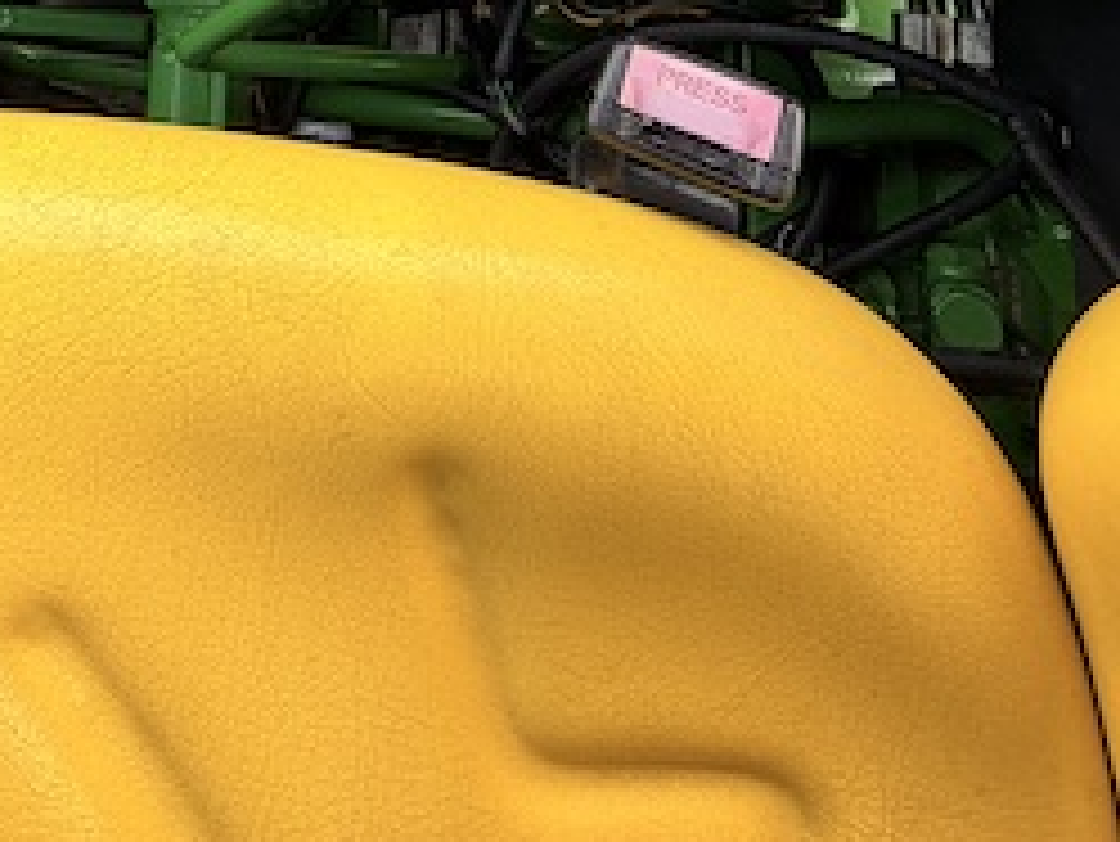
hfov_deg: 39.6
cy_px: -504
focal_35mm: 45
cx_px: 157
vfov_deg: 23.6
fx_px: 1457
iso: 50
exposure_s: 1/121
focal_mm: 2.22
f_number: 2.2
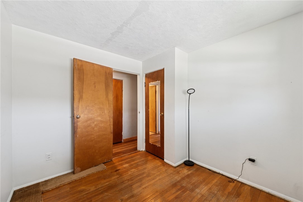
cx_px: 152
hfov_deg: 104.2
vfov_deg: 81.2
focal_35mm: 14
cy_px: 101
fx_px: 118
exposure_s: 1/3
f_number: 6.3
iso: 50
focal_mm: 14
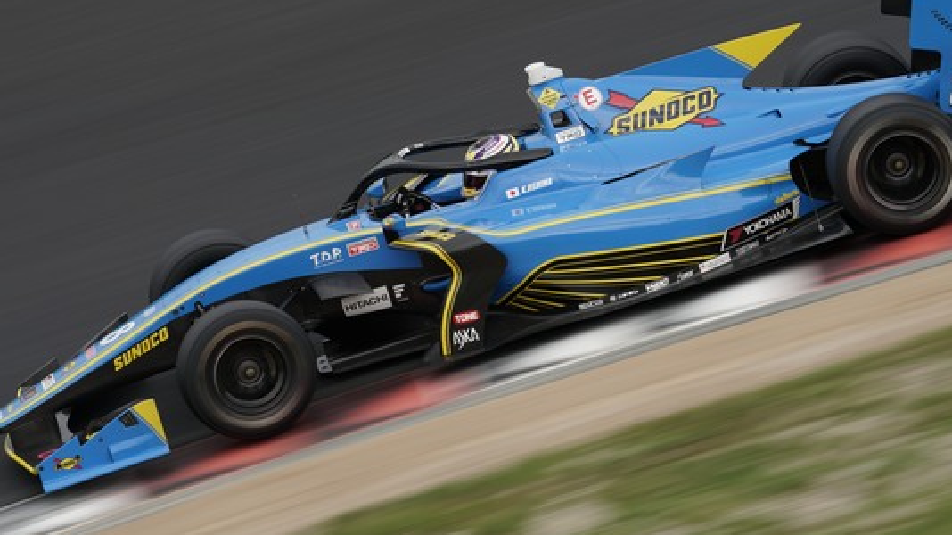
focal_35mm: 353
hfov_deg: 6.1
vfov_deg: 3.4
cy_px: 237
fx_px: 8908
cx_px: 485
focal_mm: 250
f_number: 13
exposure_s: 1/80
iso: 100
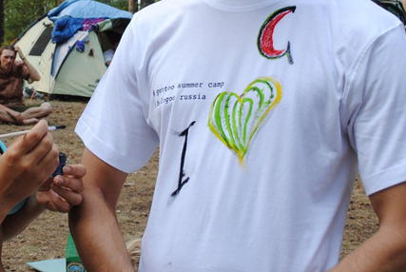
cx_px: 46
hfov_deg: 18.6
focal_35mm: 108
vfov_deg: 12.6
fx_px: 1220
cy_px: 32
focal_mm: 24
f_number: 5.6
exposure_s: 1/125
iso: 160
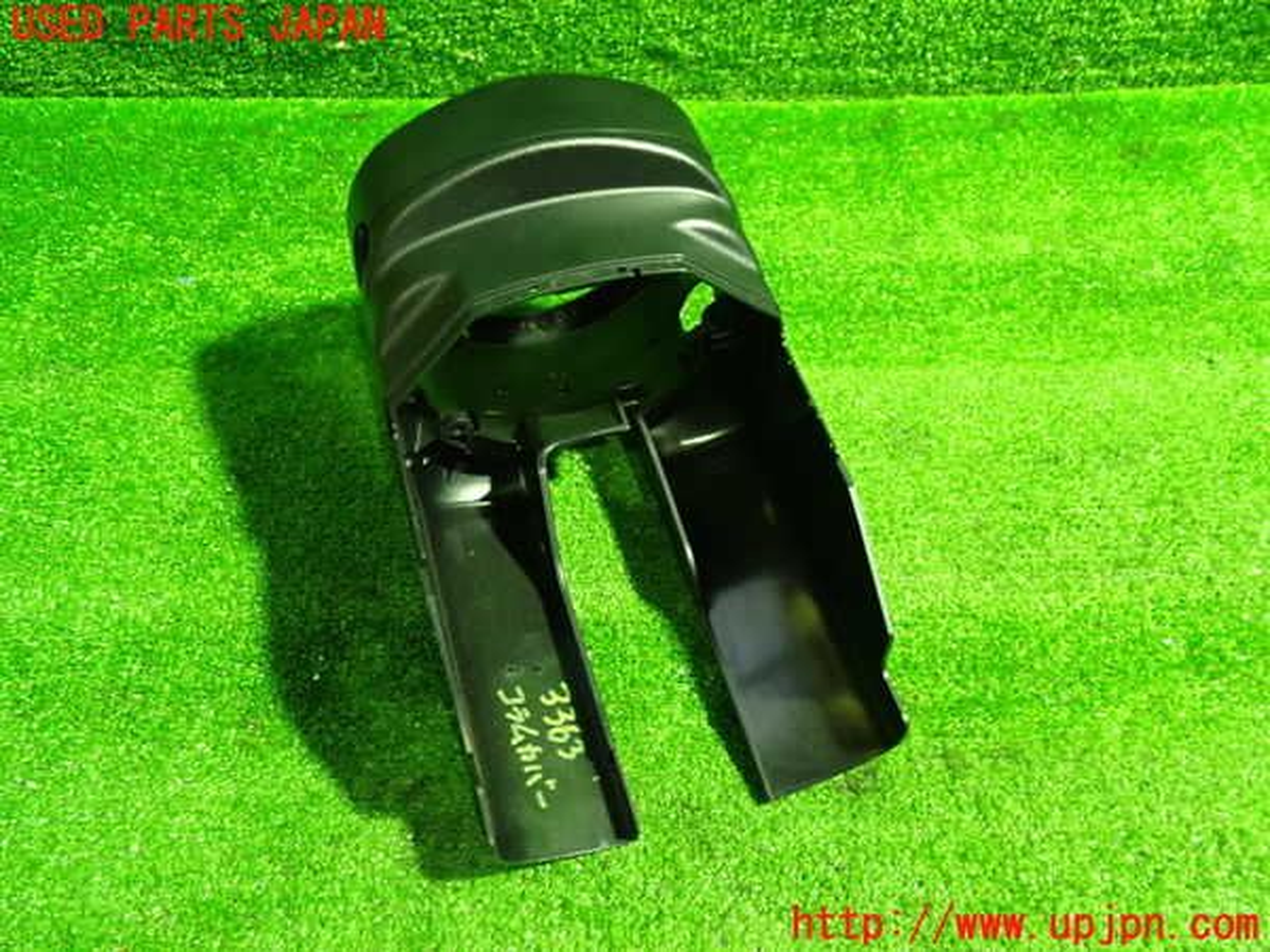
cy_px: 476
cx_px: 635
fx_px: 1101
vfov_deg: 46.8
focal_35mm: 30
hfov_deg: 60.0
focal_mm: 5.4
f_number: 2.3
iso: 800
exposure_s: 1/25
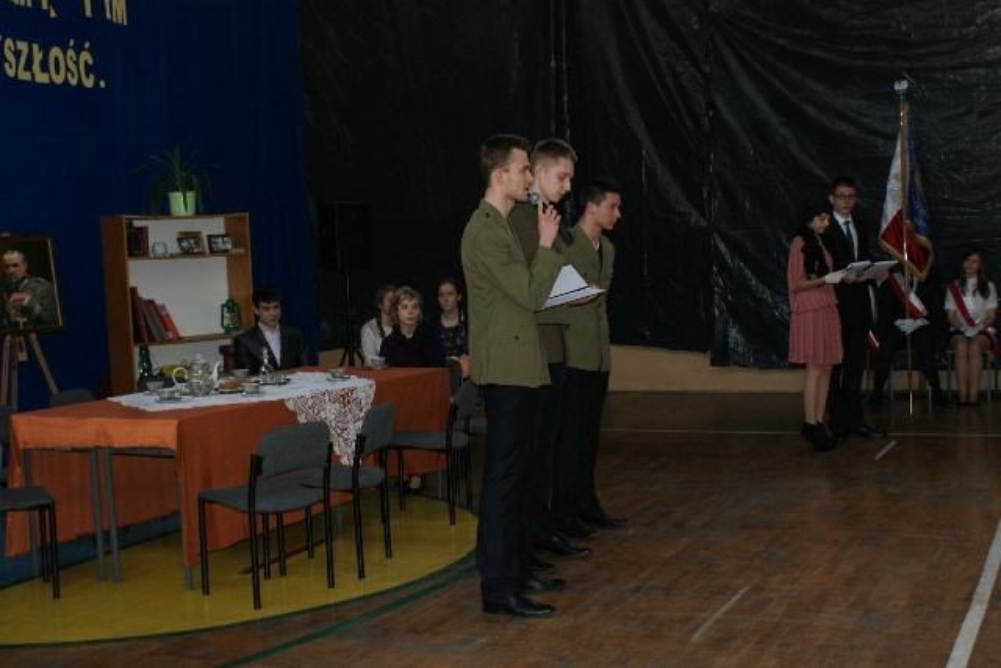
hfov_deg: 43.6
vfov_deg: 29.9
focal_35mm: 45
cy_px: 334
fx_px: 1251
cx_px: 500
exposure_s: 1/60
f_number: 5
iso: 400
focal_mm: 30
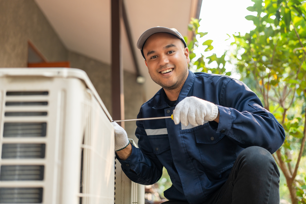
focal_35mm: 50
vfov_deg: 27.0
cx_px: 153
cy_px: 102
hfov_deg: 39.6
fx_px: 425
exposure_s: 1/500
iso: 320
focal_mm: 50
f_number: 2.5
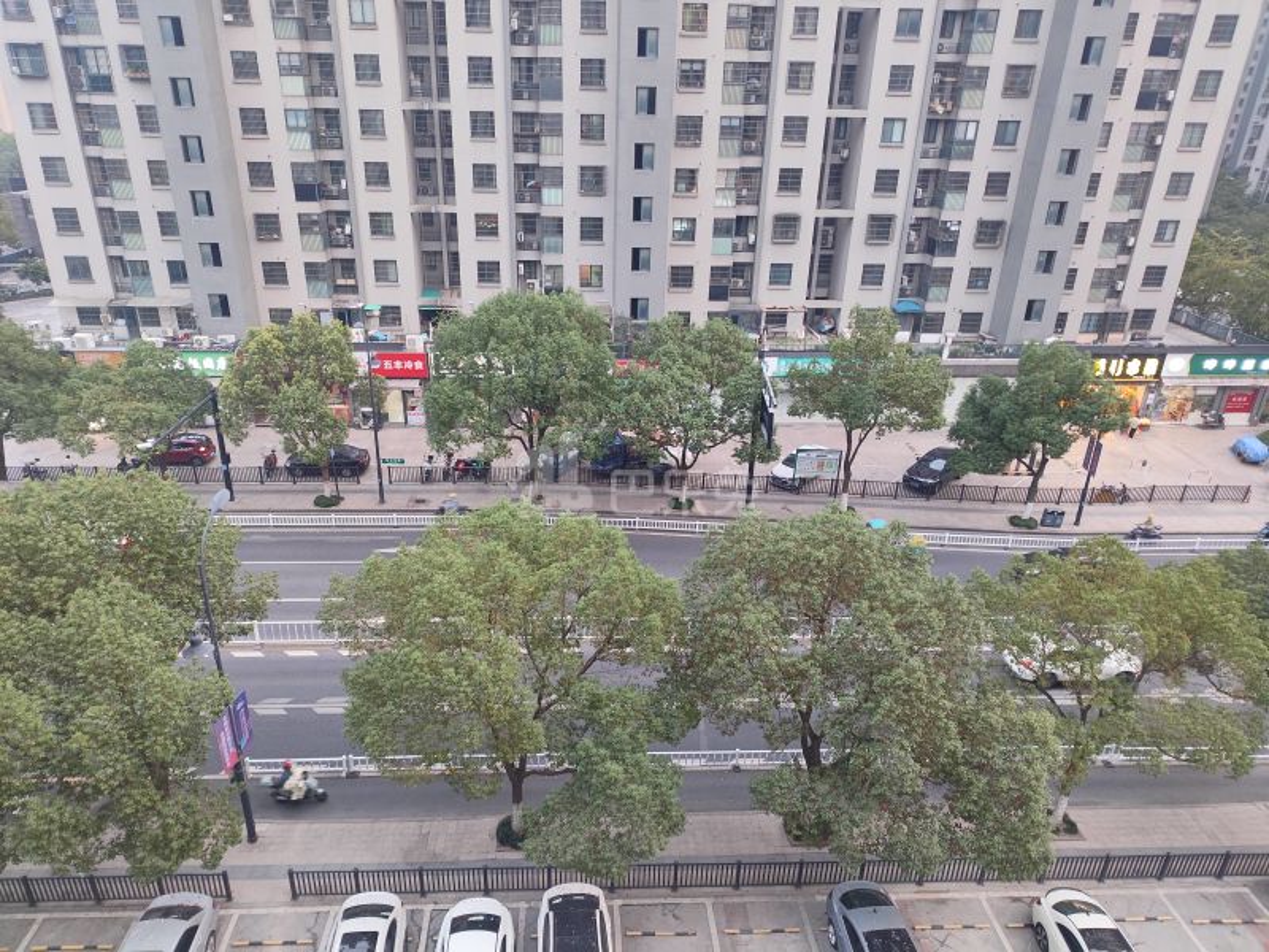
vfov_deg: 56.8
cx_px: 634
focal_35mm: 24
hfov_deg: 71.6
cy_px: 476
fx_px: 880
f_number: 1.65
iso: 399
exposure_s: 1/52.3
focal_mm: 5.26
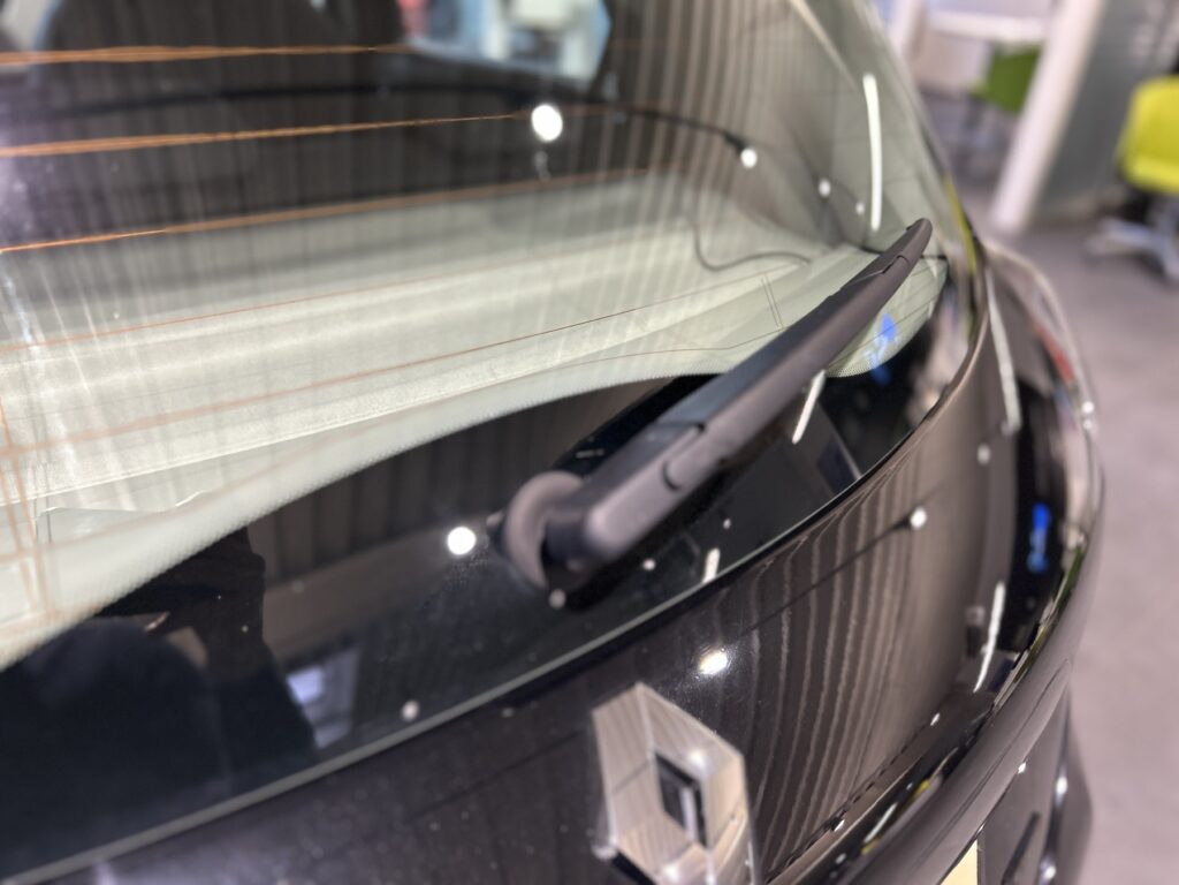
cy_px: 442
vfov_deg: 53.1
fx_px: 886
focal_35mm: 26
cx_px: 590
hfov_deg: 67.3
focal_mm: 5.7
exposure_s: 1/50
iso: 200
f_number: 1.5
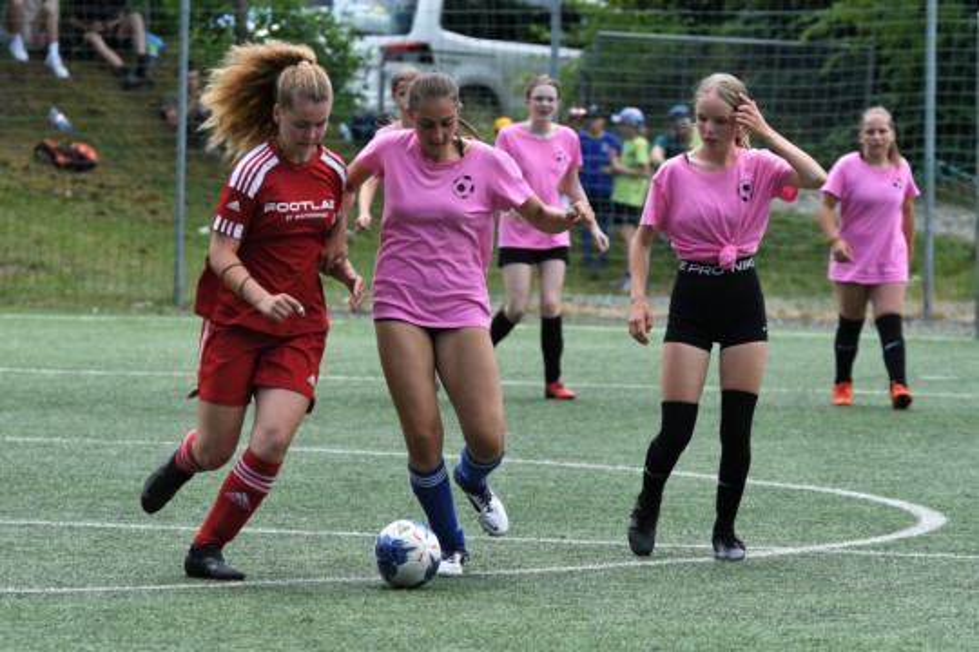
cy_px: 326
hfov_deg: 8.6
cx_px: 490
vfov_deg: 5.7
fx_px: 6526
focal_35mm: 240
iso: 640
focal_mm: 160
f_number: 5
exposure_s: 1/2500
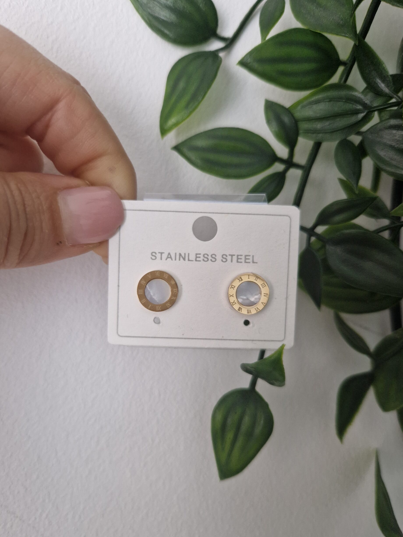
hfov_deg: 56.8
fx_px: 373
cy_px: 272
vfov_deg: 71.6
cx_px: 200
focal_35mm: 24
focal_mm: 5.4
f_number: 1.8
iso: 64
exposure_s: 1/100
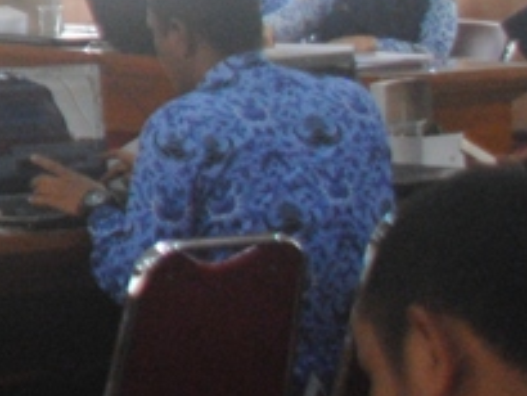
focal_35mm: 210
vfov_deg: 7.0
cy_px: -123
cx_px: -808
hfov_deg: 8.5
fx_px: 3199
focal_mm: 26
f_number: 4
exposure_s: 1/30
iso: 720
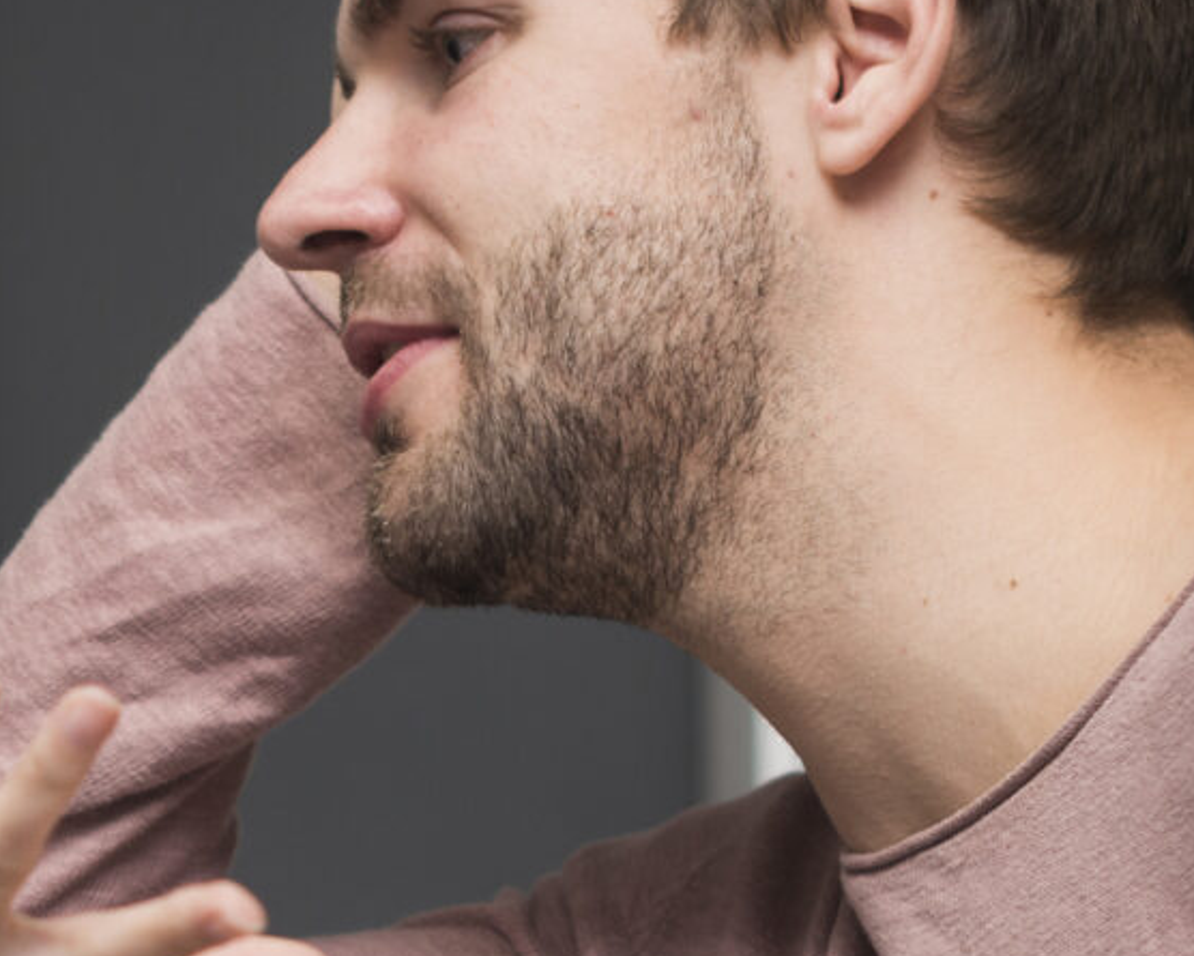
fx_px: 7634
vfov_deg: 7.1
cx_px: -382
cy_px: 1327
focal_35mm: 216
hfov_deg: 8.8
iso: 250
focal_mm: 50
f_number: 3.5
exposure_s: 1/160
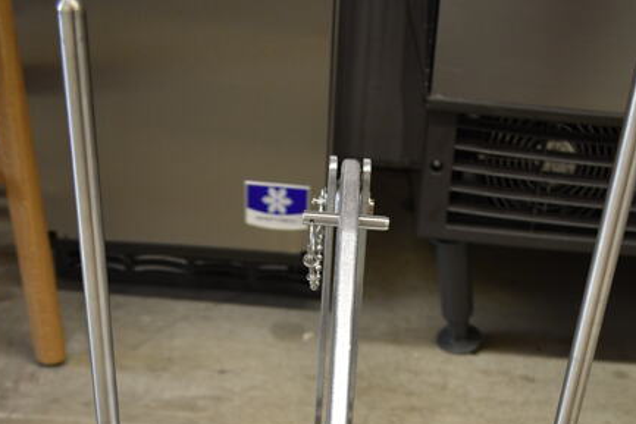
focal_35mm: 57
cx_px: 360
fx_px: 1007
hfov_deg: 35.0
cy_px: 610
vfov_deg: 20.8
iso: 280
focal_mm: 18
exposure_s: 1/30
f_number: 3.5
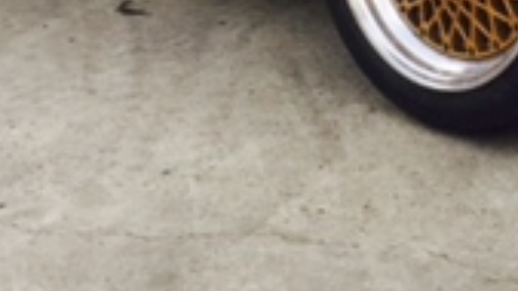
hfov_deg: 17.7
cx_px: 441
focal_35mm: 120
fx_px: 1648
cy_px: -221
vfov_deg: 9.6
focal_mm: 4.15
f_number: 2.2
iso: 32
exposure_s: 1/40
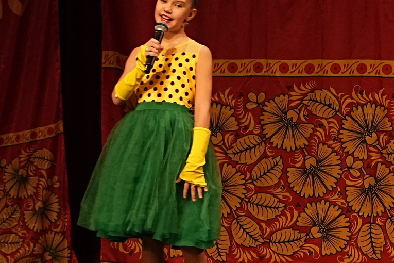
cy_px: -4
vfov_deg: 3.2
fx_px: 4651
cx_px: 622
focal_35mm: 425
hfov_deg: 4.8
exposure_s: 1/500
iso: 1600
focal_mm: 85
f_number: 2.8
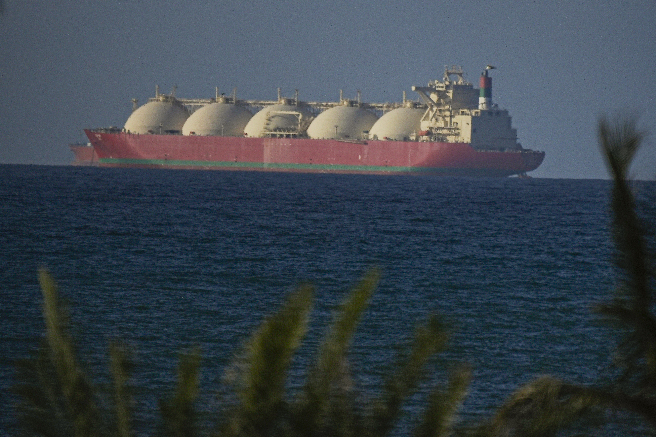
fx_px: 16399
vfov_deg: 1.5
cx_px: 328
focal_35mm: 900
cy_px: 218
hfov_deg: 2.3
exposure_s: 1/5000
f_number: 6.3
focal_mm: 600
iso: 200
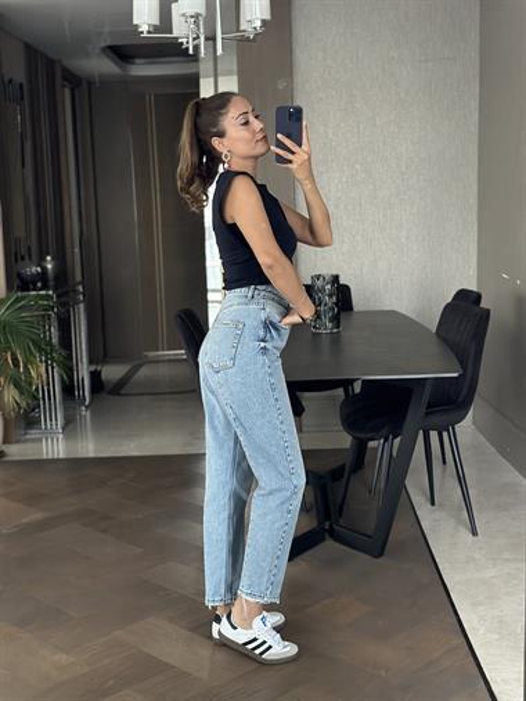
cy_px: 350
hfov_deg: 30.3
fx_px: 972
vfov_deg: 39.6
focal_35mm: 48
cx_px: 263
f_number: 1.78
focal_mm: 6.86
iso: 500
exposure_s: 1/40
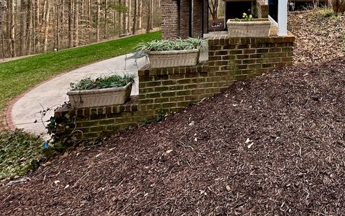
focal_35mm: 27
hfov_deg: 59.2
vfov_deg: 39.5
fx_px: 254
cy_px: -9
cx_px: 305
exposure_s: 1/121
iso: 40
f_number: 2.2
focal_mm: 2.22
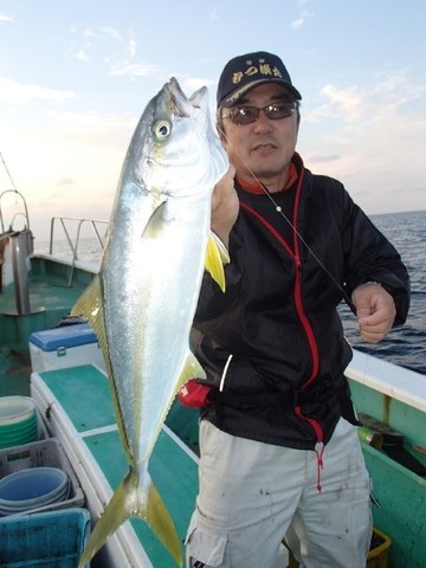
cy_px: 284
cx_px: 213
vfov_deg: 63.4
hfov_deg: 49.7
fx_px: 459
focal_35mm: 28
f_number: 3.9
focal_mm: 5
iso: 100
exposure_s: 1/160
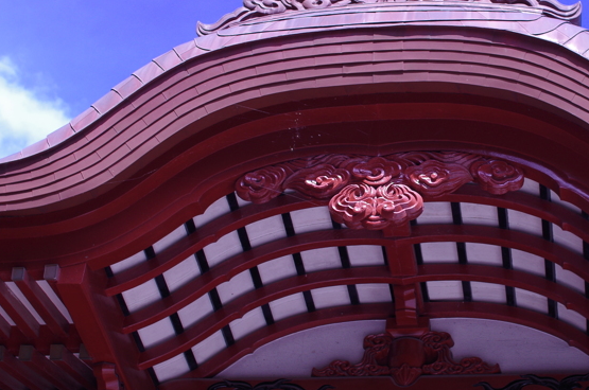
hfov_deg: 24.4
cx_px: 387
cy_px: 135
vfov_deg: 16.4
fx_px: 1356
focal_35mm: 83
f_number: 4
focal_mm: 30
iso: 100
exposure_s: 1/320
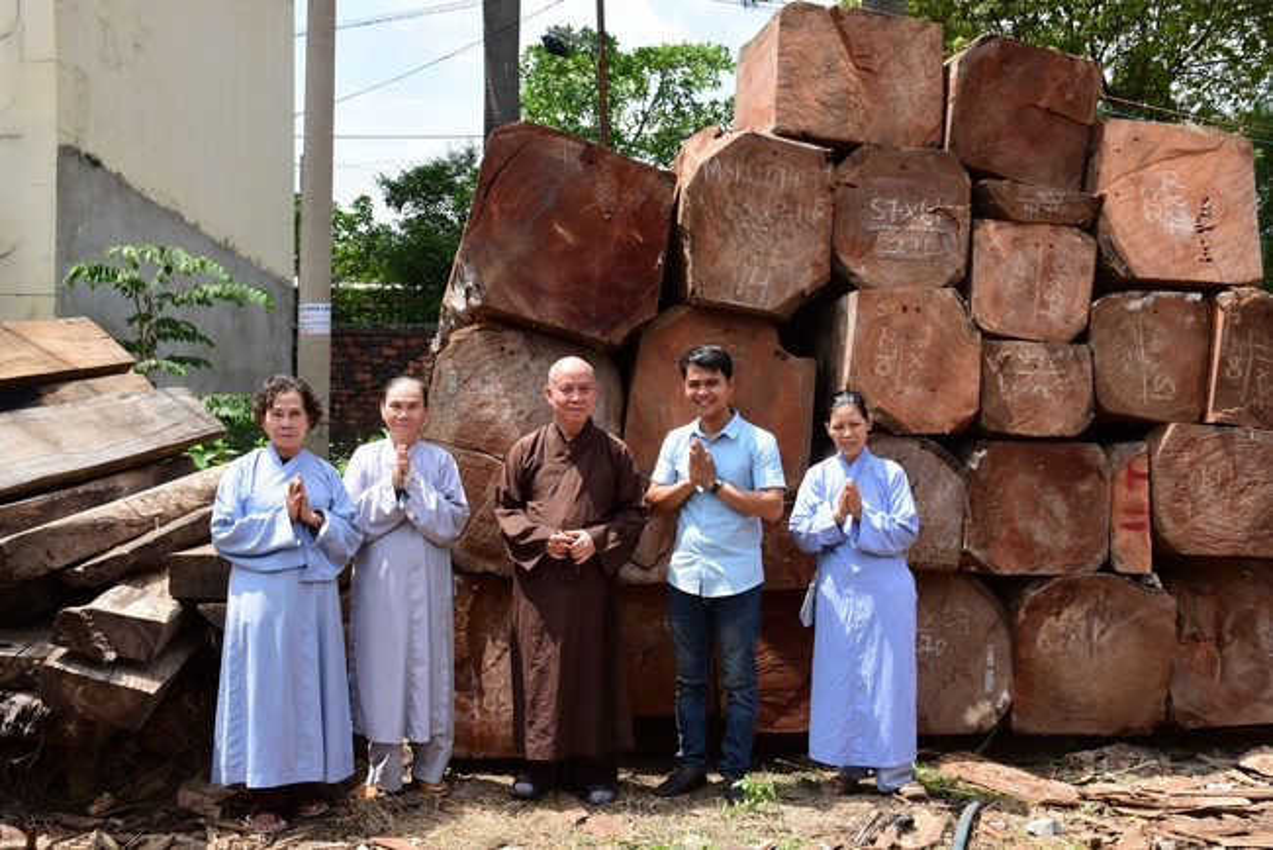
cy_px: 425
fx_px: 1238
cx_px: 636
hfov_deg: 54.4
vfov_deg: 37.9
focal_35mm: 35
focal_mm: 35
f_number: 13
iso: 500
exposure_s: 1/200
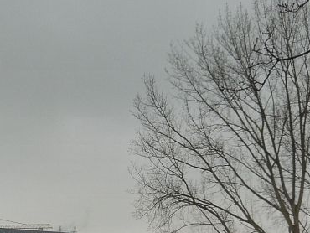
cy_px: 267
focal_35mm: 130
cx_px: -54
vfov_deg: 11.2
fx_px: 1165
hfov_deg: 14.7
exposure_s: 1/60
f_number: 4.2
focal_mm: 8.5
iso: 100
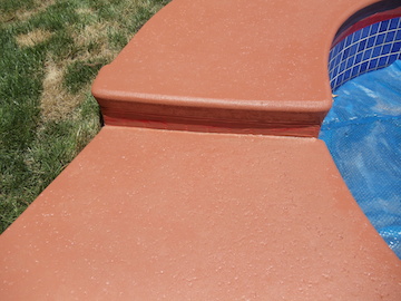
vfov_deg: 32.9
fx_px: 510
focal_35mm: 44
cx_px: 200
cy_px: 150
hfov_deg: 42.9
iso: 100
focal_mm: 6
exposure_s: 1/500
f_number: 7.1
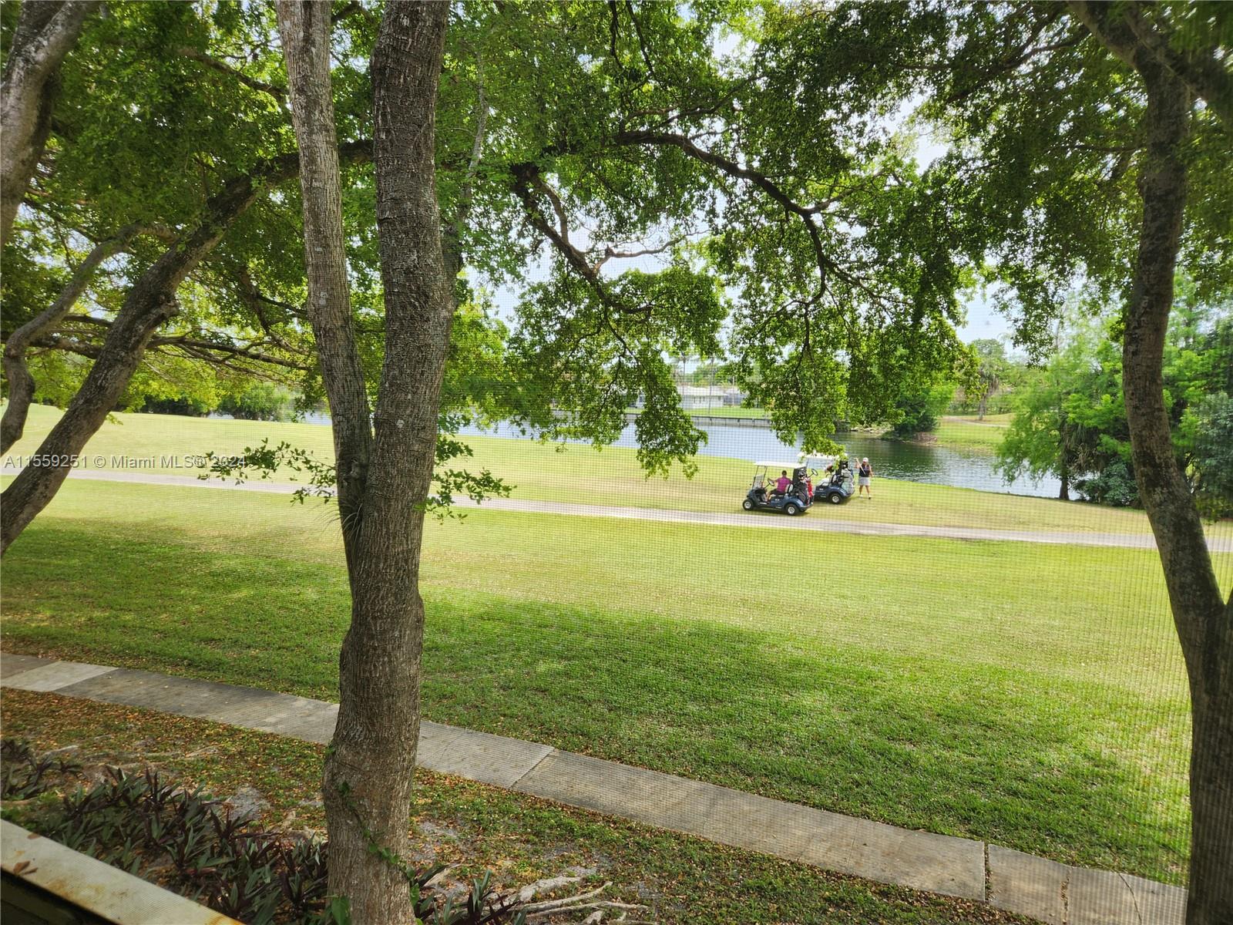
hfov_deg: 73.9
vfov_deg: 58.9
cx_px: 616
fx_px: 819
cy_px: 462
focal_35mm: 23
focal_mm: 5.4
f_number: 1.8
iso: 20
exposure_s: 1/369
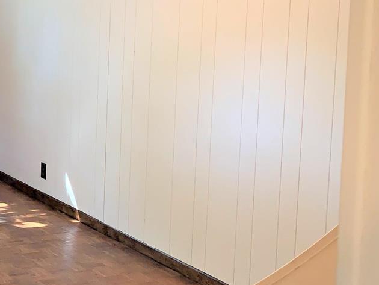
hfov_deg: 26.0
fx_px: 723
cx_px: -87
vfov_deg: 21.9
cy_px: 51
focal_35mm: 66
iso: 80
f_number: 1.8
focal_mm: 4.25
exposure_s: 1/60
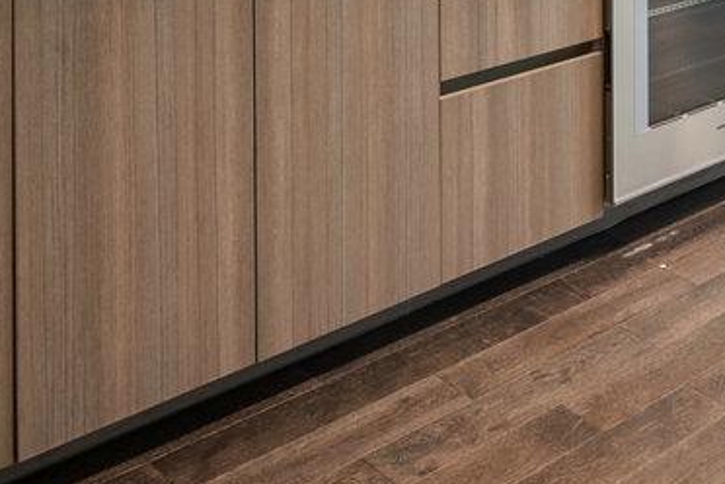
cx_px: 723
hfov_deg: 31.2
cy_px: -211
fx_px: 1200
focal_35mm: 60
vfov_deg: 20.1
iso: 400
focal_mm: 18.5
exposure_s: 1/6
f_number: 11
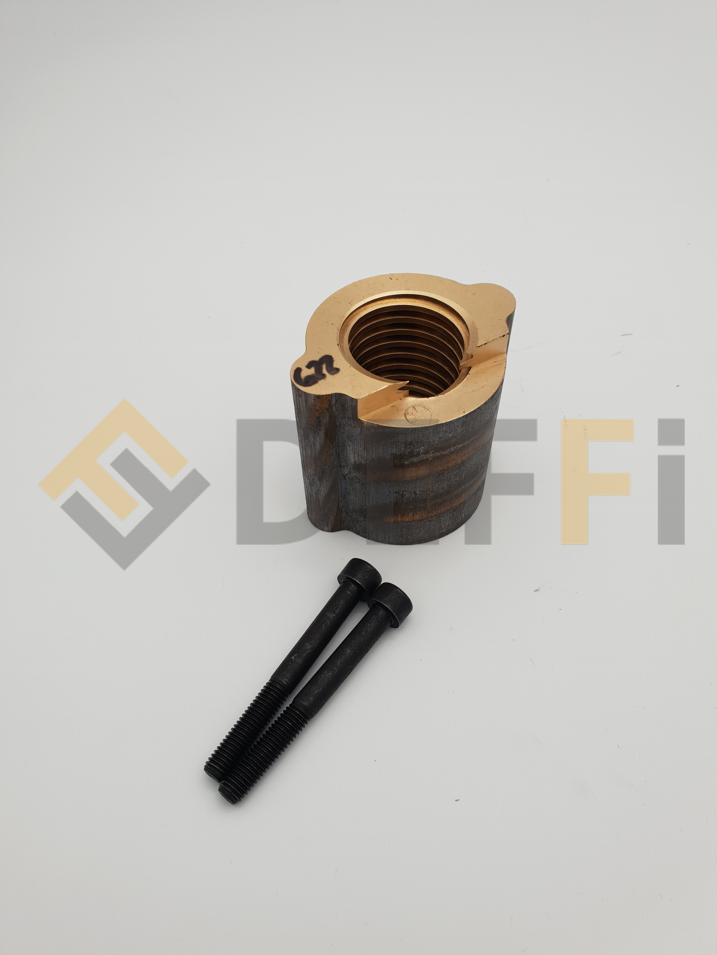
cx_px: 358
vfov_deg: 67.3
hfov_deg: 53.1
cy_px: 478
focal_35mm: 26
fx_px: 718
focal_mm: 4.3
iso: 50
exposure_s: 1/511
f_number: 2.4
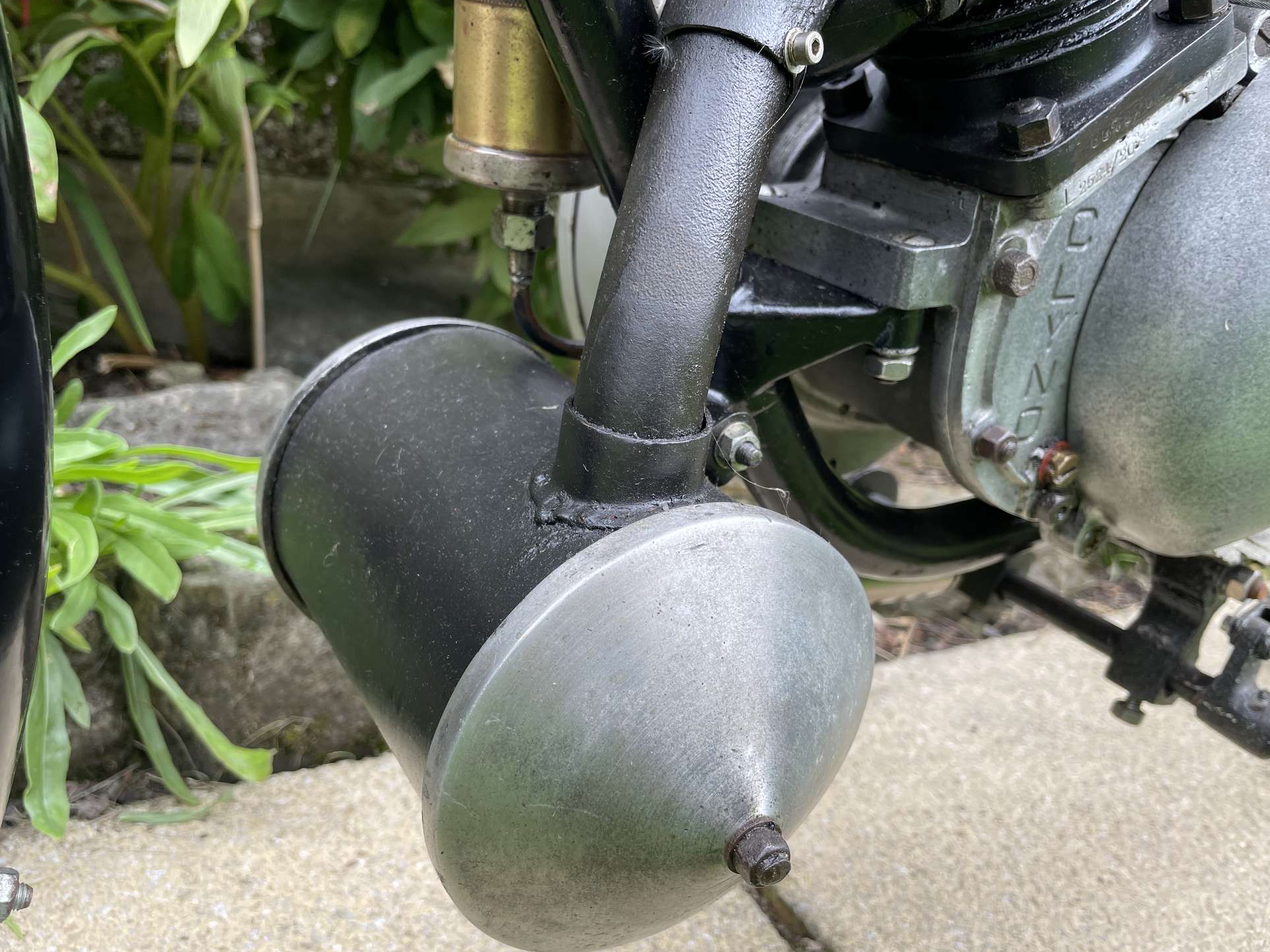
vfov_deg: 51.3
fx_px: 990
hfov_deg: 65.3
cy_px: 479
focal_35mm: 27
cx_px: 649
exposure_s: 1/147
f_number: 1.6
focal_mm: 4.2
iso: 32
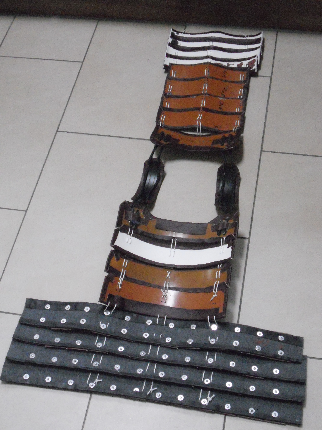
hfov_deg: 27.0
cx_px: 161
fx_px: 670
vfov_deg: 35.5
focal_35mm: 54
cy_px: 215
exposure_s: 1/200
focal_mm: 9.8
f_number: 4.8
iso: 1600
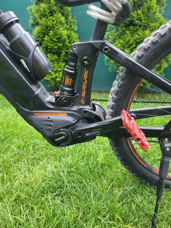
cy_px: 114
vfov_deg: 67.3
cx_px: 86
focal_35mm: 26
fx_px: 171
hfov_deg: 53.1
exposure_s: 1/101
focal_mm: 5.4
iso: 250
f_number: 1.8
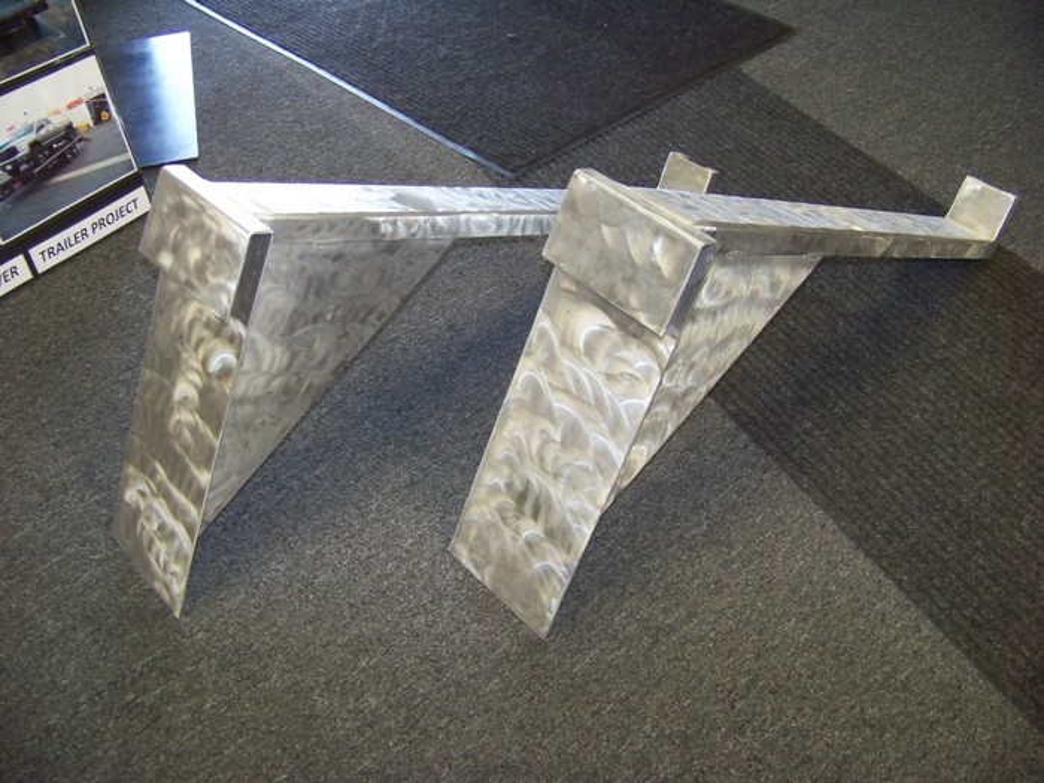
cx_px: 522
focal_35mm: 36
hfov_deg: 51.4
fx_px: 1086
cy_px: 392
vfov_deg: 39.7
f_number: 2.8
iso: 200
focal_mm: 5.85
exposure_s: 1/30
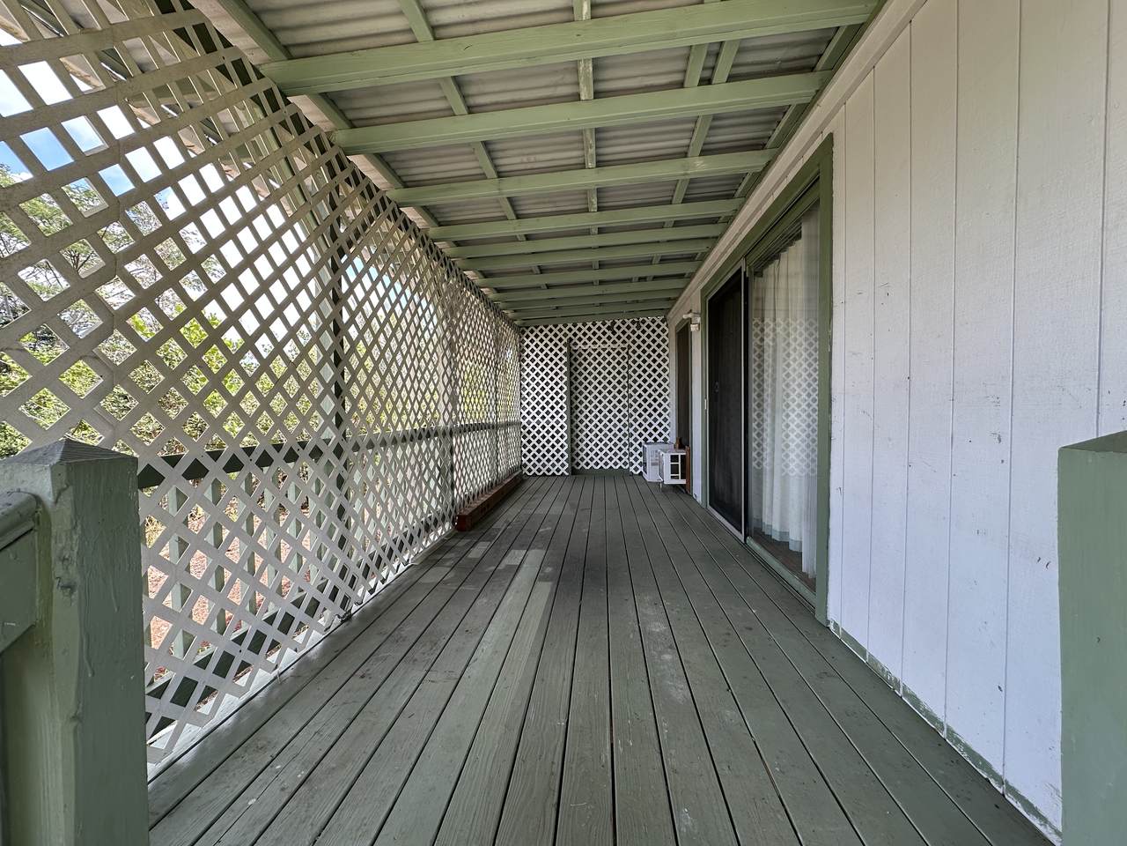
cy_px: 423
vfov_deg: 85.7
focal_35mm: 14
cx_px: 564
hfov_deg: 102.1
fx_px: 456
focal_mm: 2.22
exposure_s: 1/134
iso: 40
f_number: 2.2
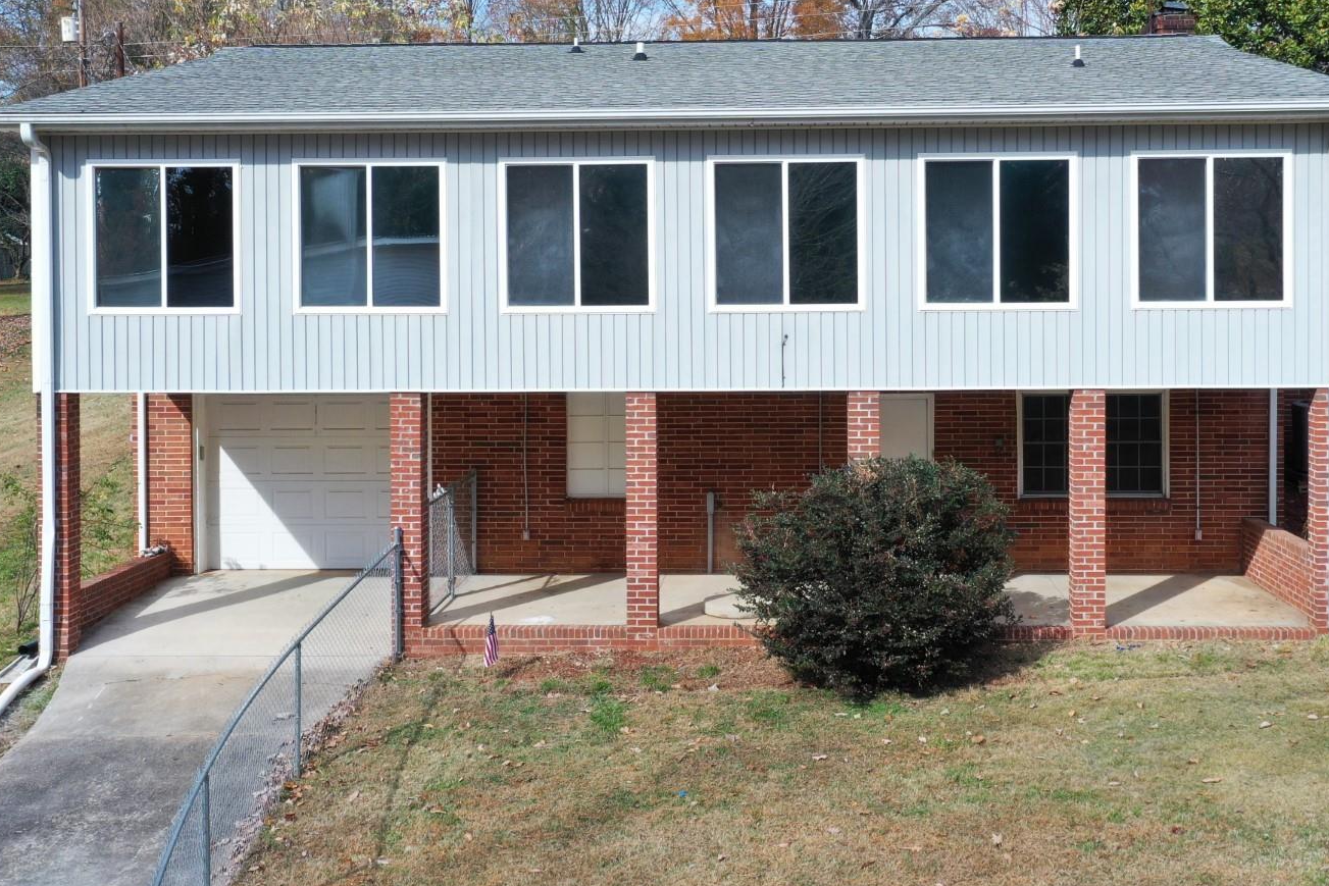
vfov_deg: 30.4
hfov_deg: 44.4
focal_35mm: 44
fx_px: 1624
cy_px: 319
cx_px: 737
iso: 100
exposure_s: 1/200
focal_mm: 10.26
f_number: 7.1
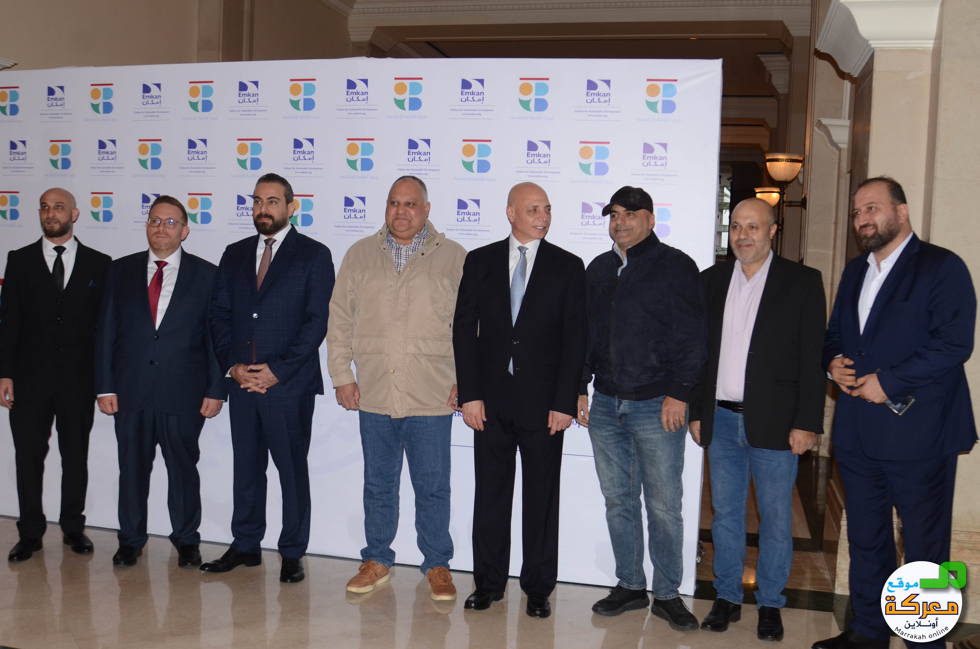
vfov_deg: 36.7
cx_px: 490
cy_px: 324
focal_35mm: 36
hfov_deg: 53.2
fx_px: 978
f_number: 4.5
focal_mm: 24
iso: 400
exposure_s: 1/250
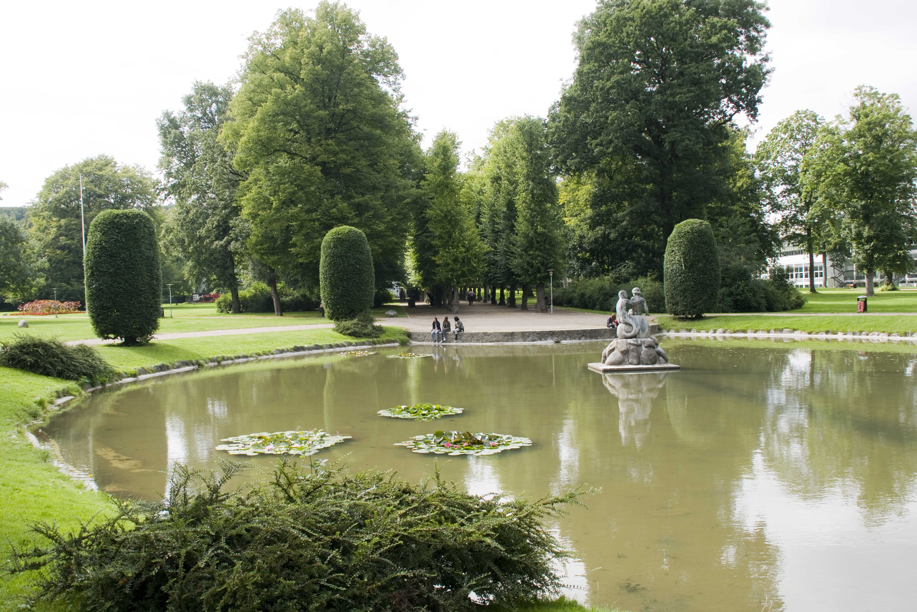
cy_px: 306
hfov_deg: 53.1
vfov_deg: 36.9
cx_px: 458
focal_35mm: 36
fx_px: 917
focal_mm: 24
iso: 200
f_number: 7.1
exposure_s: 1/160
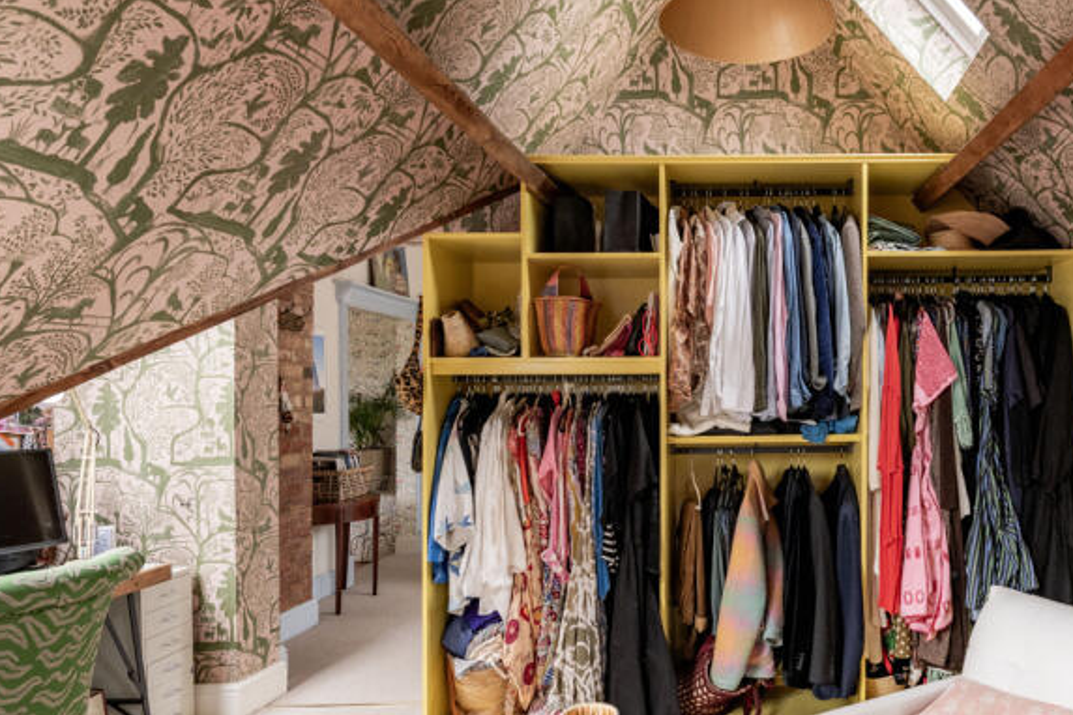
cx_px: 680
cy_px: 306
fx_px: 745
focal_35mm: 25
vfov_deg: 51.1
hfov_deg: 70.2
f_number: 8
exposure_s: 1/13
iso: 500
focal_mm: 14
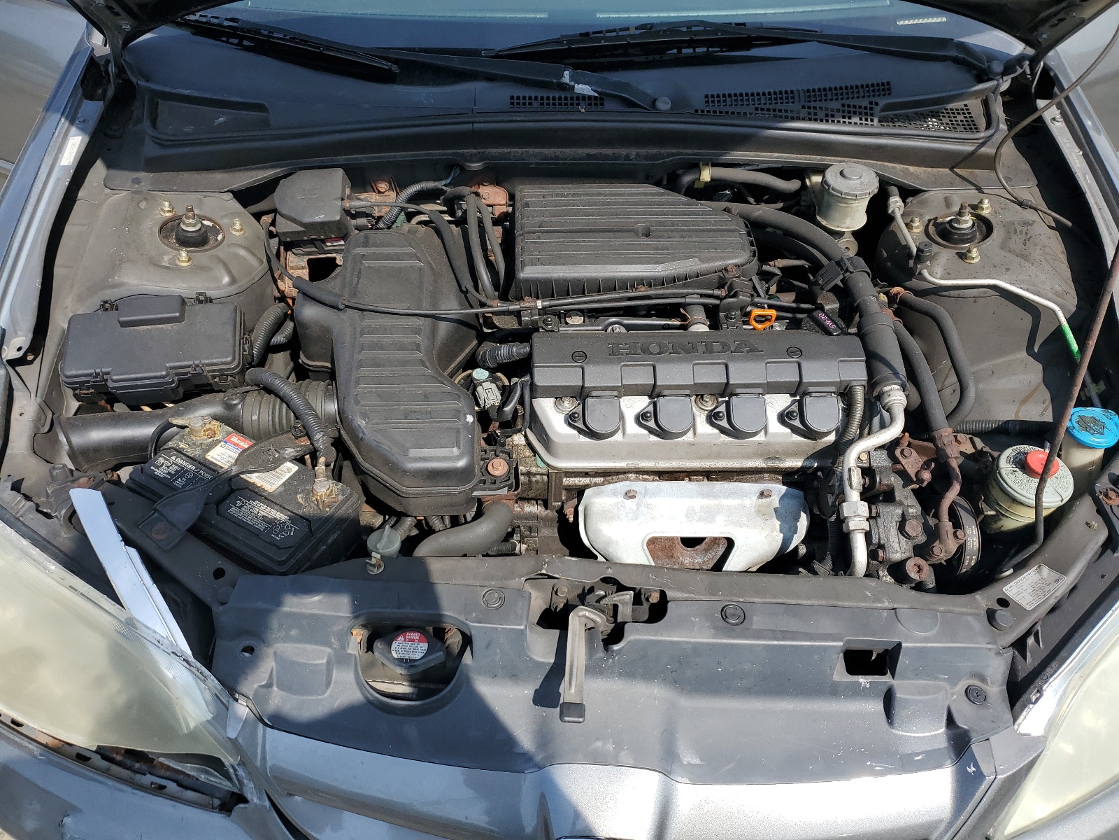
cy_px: 420
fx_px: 840
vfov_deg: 53.1
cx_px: 560
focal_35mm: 26
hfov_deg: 67.3
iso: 50
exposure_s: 1/2000
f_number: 1.5
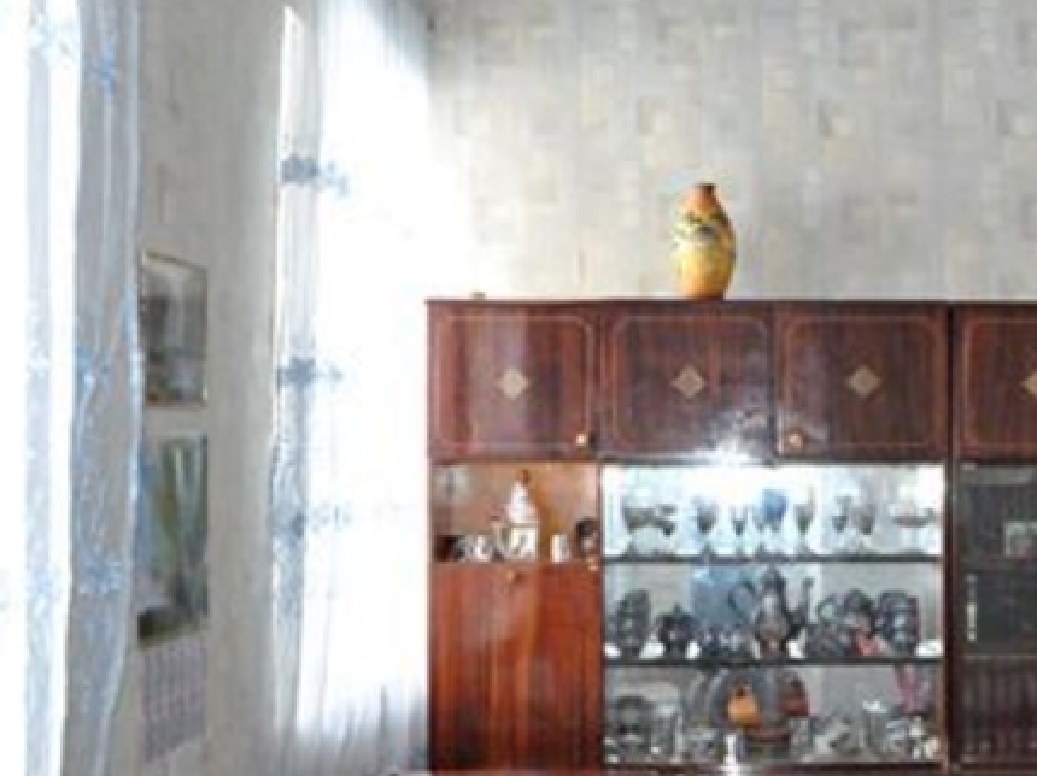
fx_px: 1766
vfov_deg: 24.7
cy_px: 493
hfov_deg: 31.7
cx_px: 863
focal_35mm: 59
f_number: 7.1
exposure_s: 1/80
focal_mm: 22
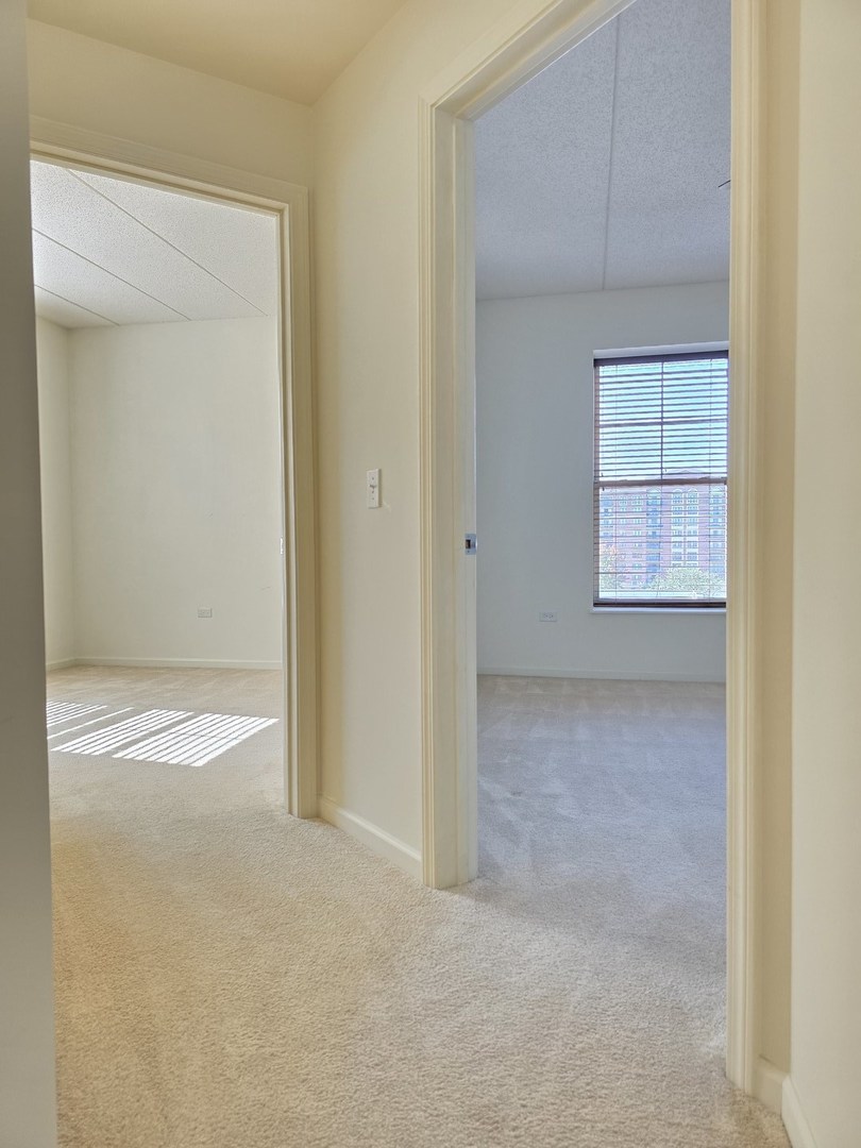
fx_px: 763
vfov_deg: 73.9
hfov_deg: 58.9
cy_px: 574
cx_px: 430
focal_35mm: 23
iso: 200
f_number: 1.7
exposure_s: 1/180
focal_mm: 6.3
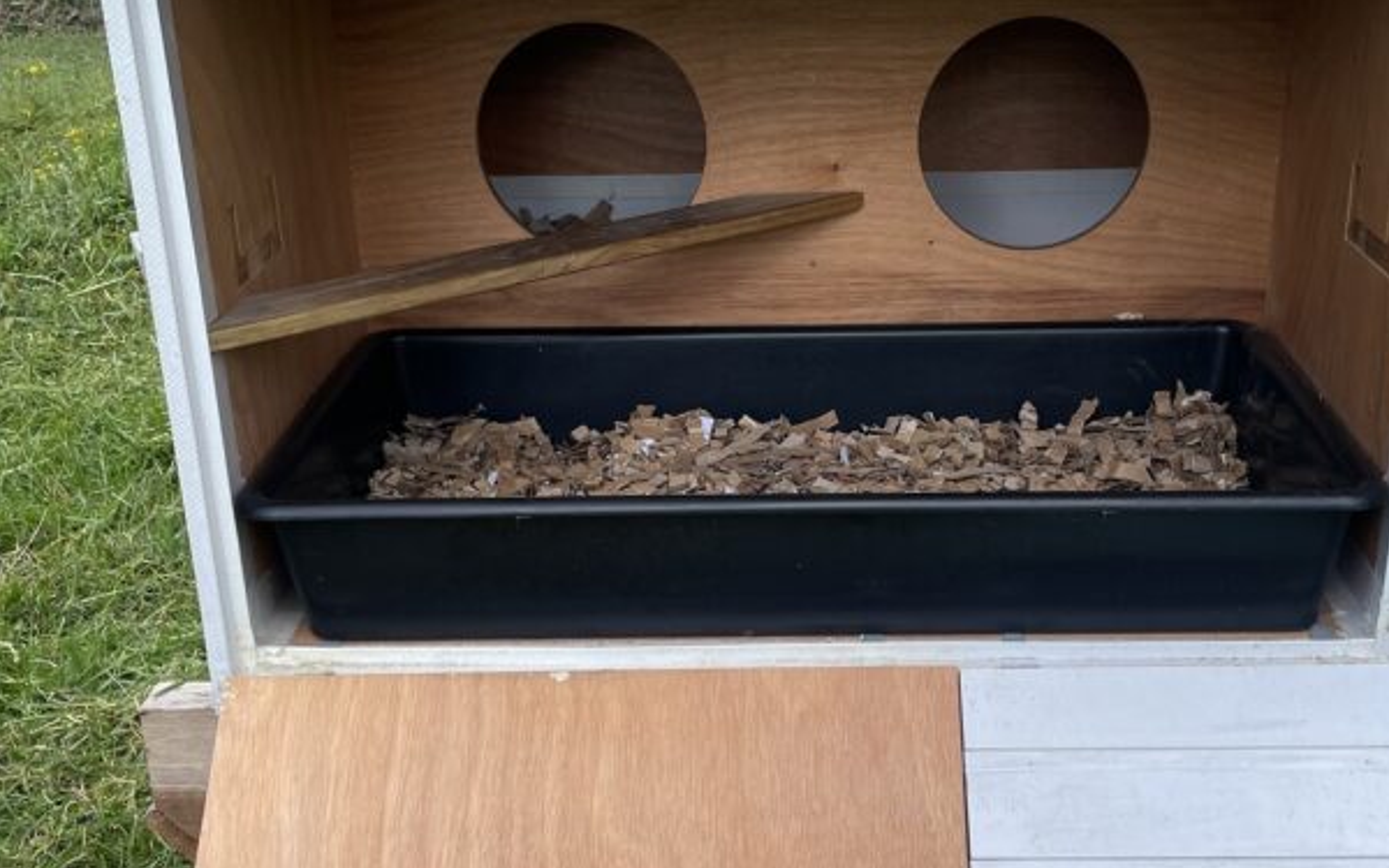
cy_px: 537
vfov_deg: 27.3
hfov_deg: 42.5
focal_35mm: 47
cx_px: 813
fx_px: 1779
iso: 32
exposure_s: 1/1366
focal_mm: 4.2
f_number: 1.6
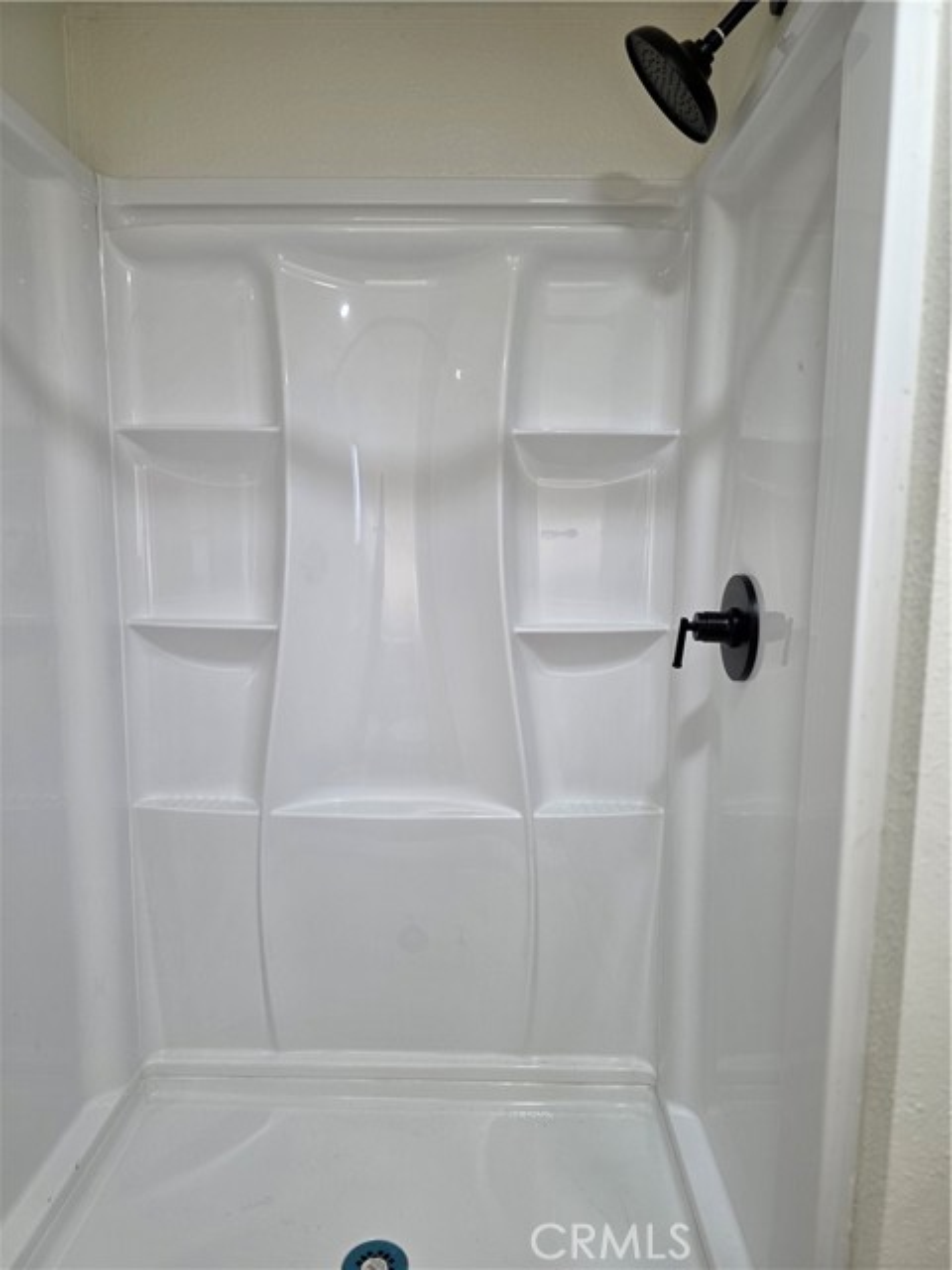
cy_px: 635
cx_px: 476
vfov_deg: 73.9
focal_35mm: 23
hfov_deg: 58.9
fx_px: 843
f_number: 1.7
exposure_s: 1/120
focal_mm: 6.3
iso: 160
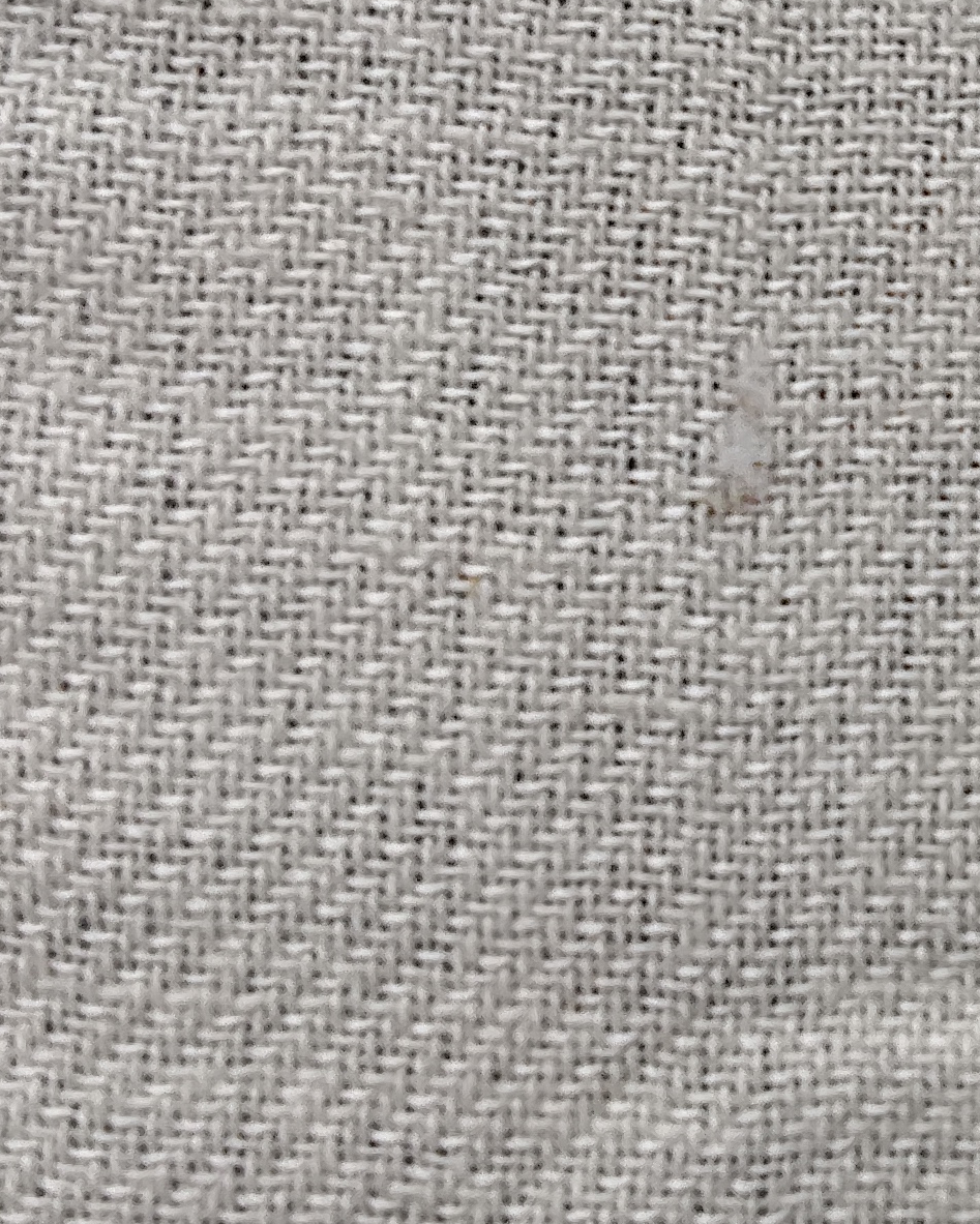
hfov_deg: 20.0
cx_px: 1290
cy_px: 351
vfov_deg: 26.9
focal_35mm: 70
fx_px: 2537
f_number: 2
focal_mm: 2.78
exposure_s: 1/100
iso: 250
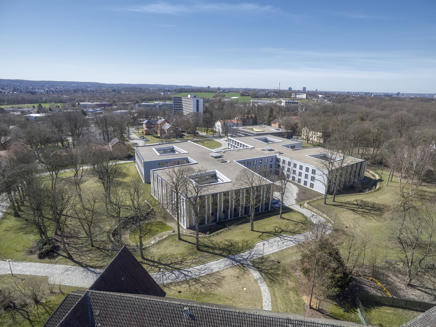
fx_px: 252
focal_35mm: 20
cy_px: 164
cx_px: 218
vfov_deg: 65.9
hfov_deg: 81.8
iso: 100
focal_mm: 3.61
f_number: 2.8
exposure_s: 1/1250
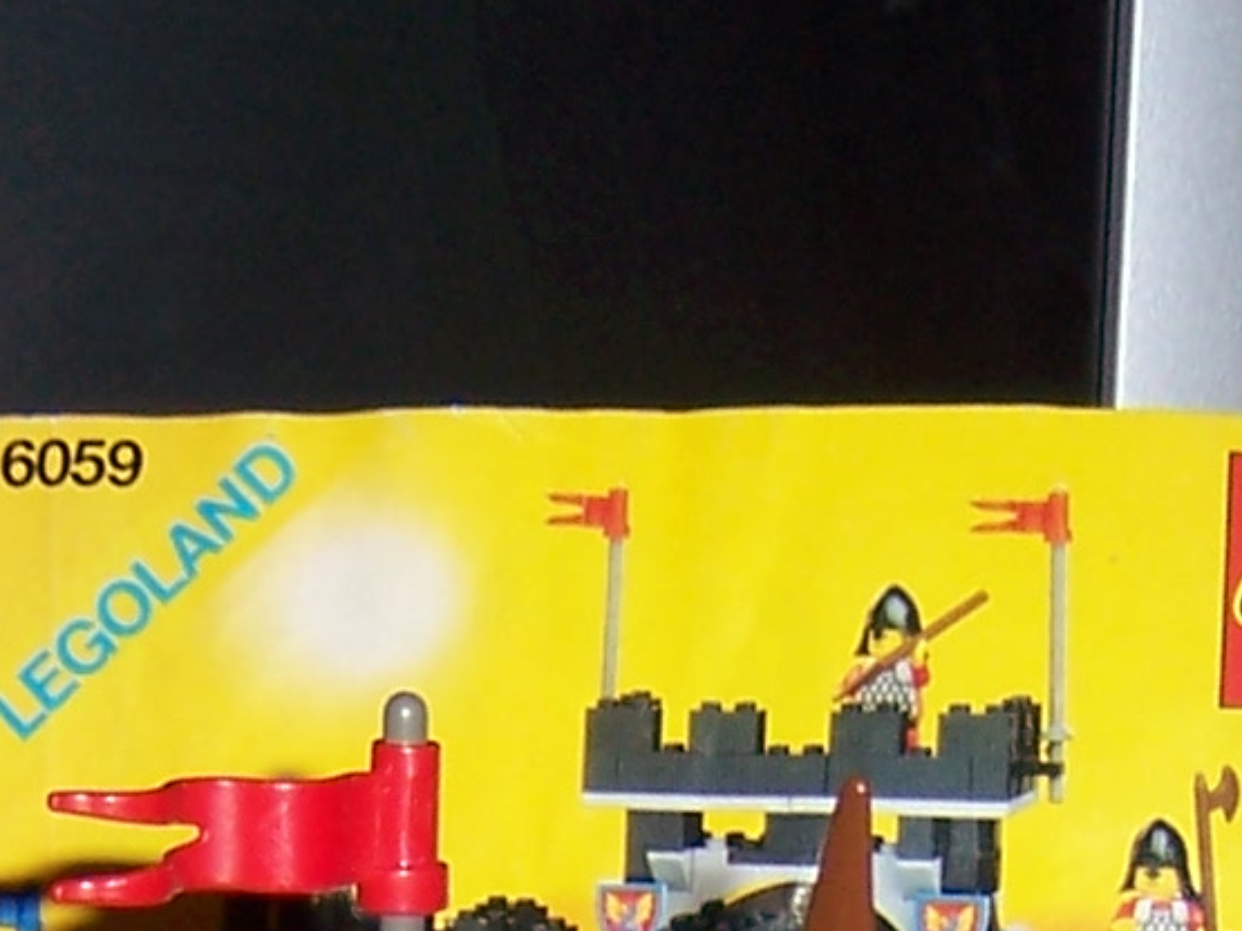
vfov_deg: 8.4
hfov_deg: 11.8
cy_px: 1909
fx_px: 5991
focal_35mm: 167
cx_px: 530
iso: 80
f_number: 2.8
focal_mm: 6.2
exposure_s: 1/60
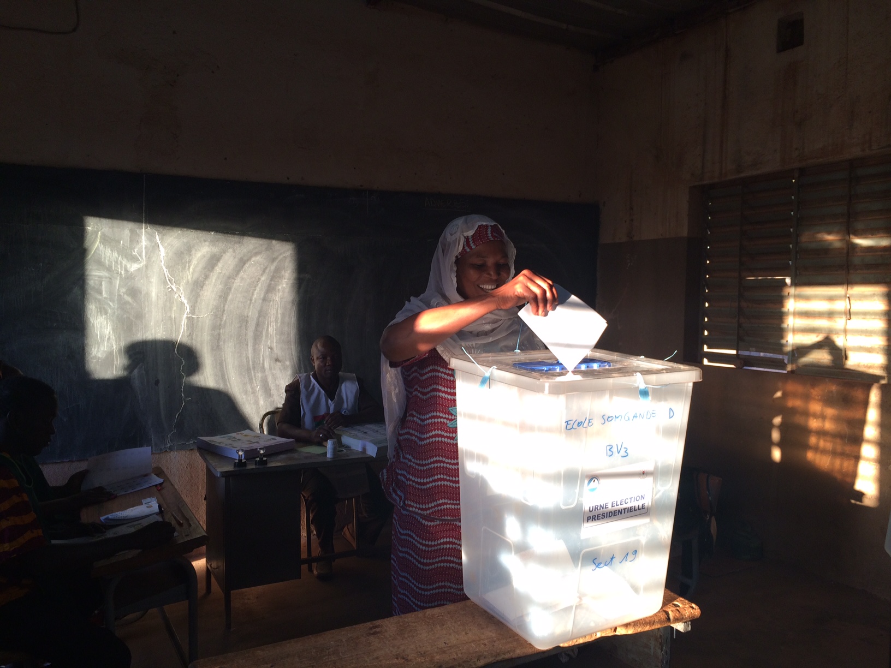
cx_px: 446
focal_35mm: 29
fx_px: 746
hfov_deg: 61.7
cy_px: 334
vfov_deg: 48.2
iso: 40
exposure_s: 1/50
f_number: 2.2
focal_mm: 4.15
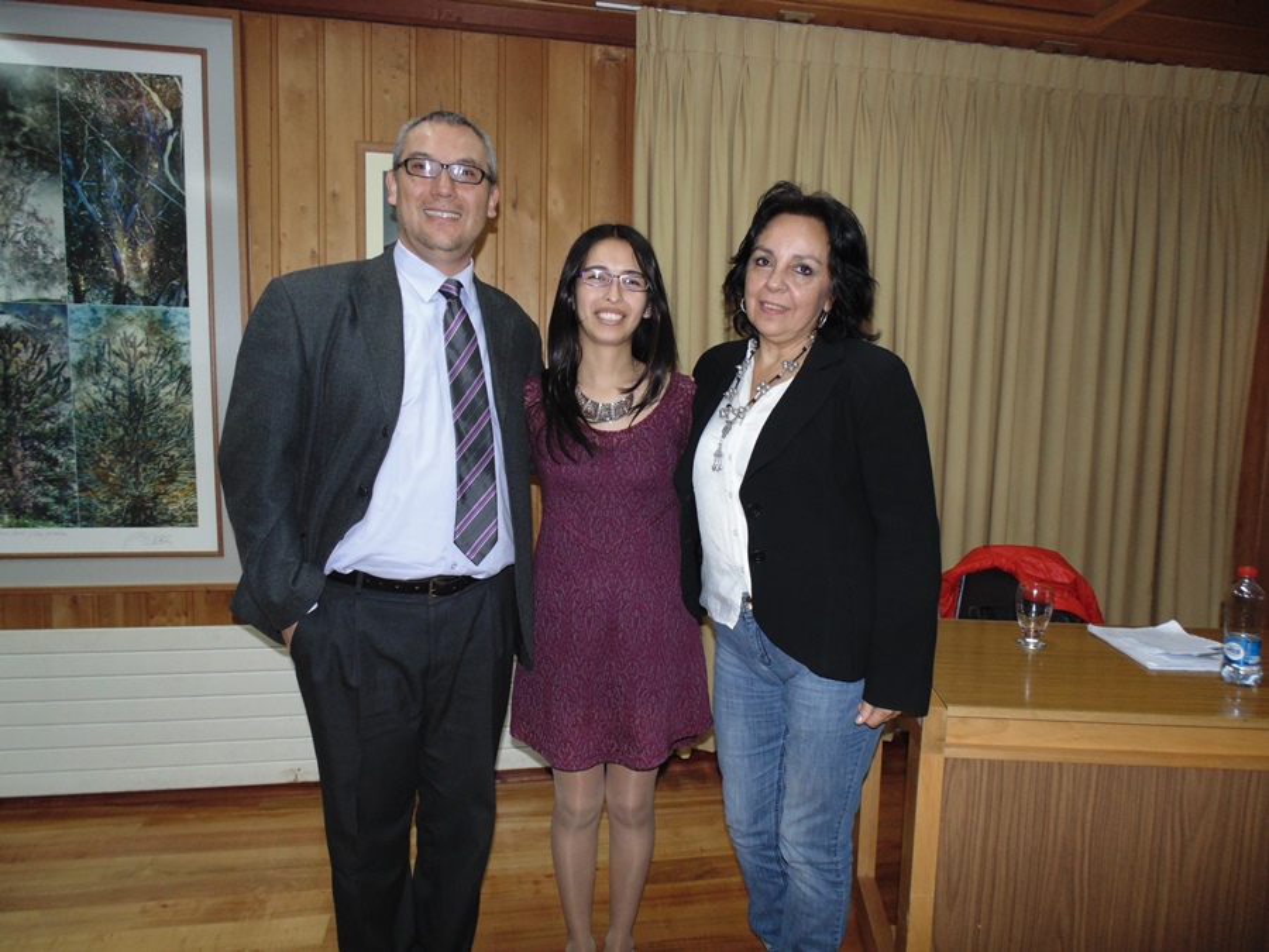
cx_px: 634
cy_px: 476
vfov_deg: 61.1
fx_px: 807
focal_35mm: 22
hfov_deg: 76.4
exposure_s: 1/30
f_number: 3.1
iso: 400
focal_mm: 4
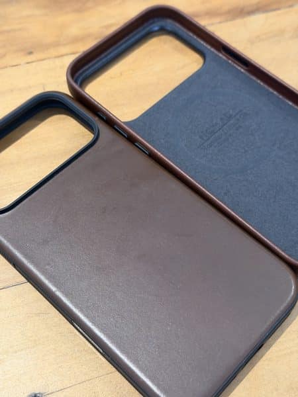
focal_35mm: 48
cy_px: 198
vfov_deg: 39.7
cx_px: 149
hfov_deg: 30.3
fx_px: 551
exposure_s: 1/40
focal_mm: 6.76
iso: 500
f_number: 1.78
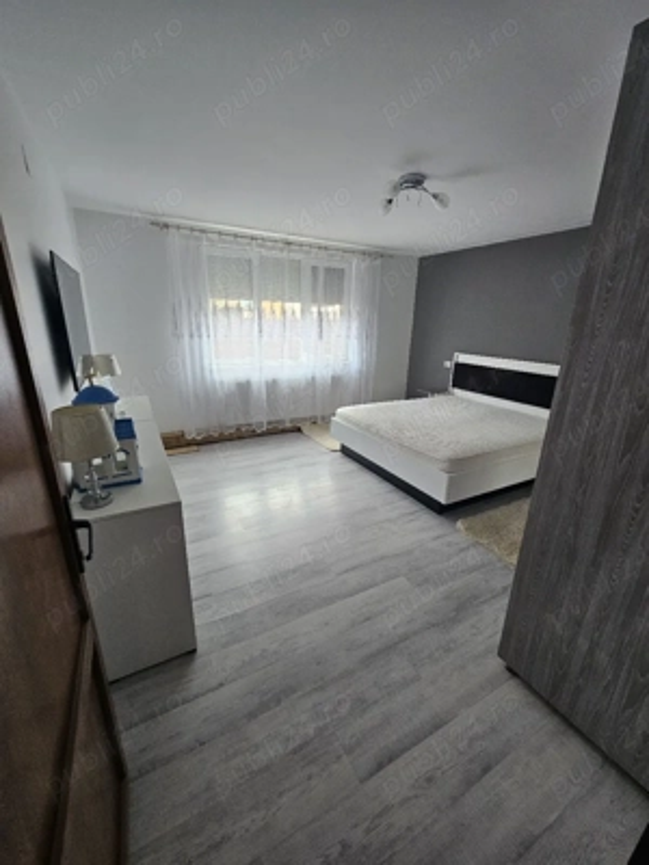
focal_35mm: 13
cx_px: 324
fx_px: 325
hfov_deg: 89.9
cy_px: 432
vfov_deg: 106.2
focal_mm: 2.2
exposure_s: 1/50.3
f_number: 2.2
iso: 100
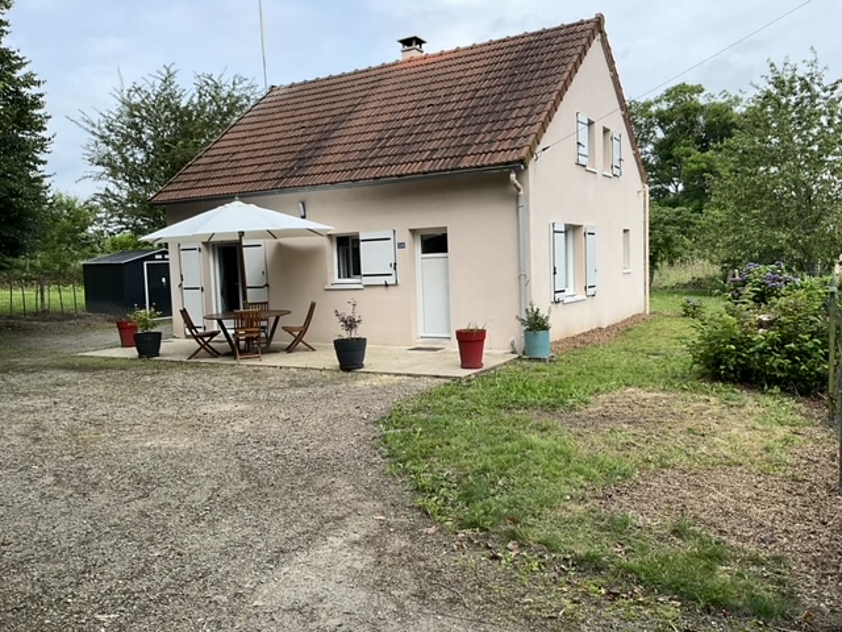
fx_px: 705
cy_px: 316
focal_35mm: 29
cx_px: 421
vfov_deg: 48.2
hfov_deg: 61.7
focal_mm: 3
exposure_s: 1/683
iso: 25
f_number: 1.8
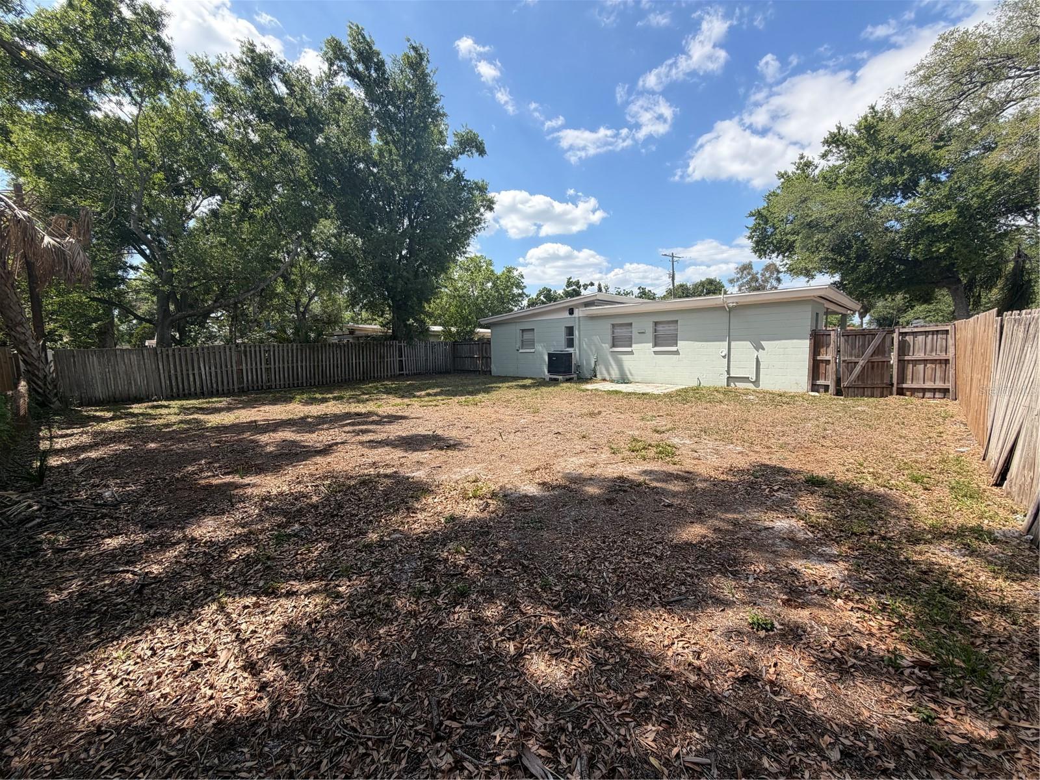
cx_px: 520
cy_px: 390
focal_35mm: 14
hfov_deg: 102.1
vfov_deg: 85.7
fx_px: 421
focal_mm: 2.22
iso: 32
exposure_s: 1/770
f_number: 2.2
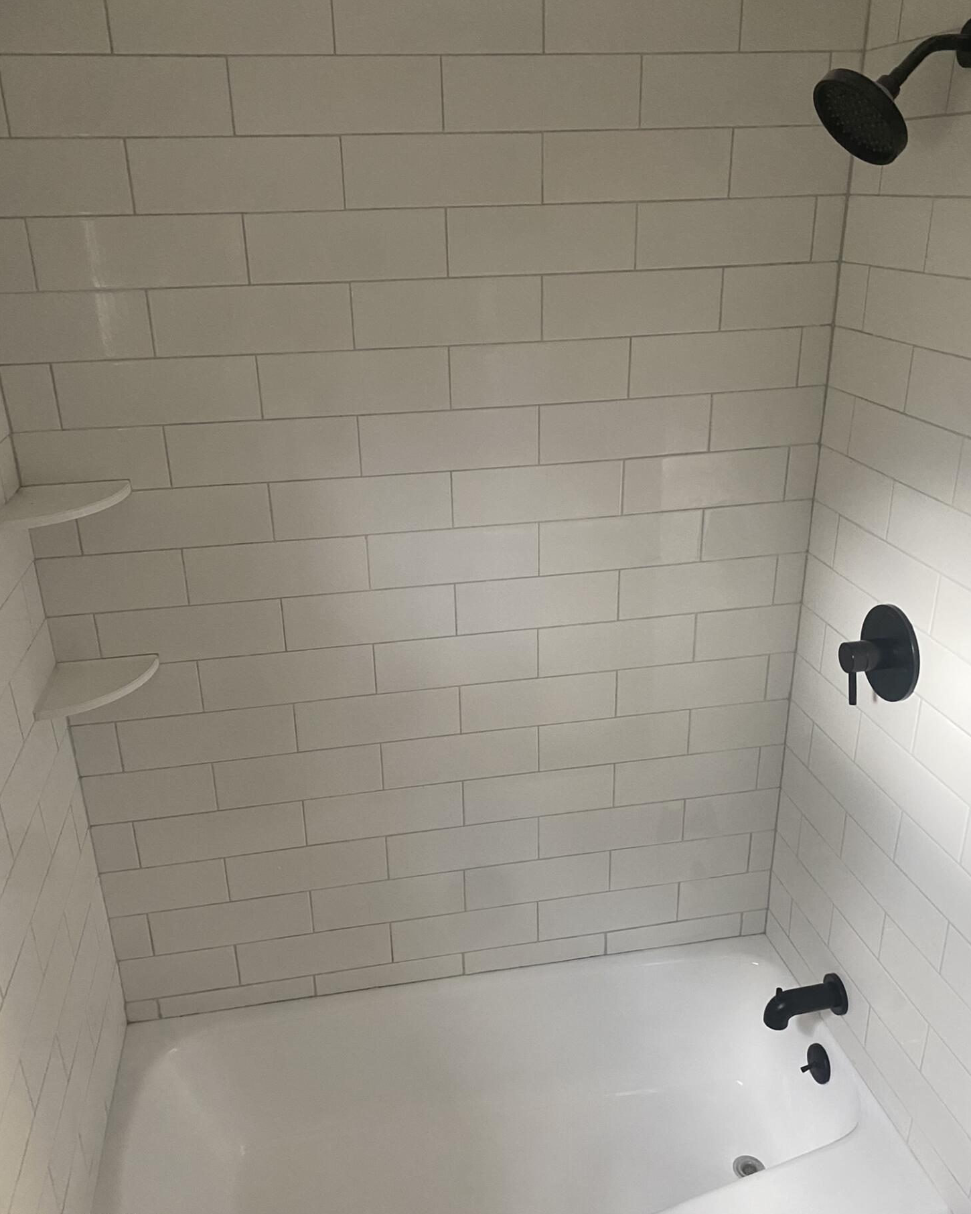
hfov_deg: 51.5
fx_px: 1006
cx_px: 479
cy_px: 624
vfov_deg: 62.2
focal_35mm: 28
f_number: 1.8
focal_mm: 4.25
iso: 320
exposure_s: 1/60
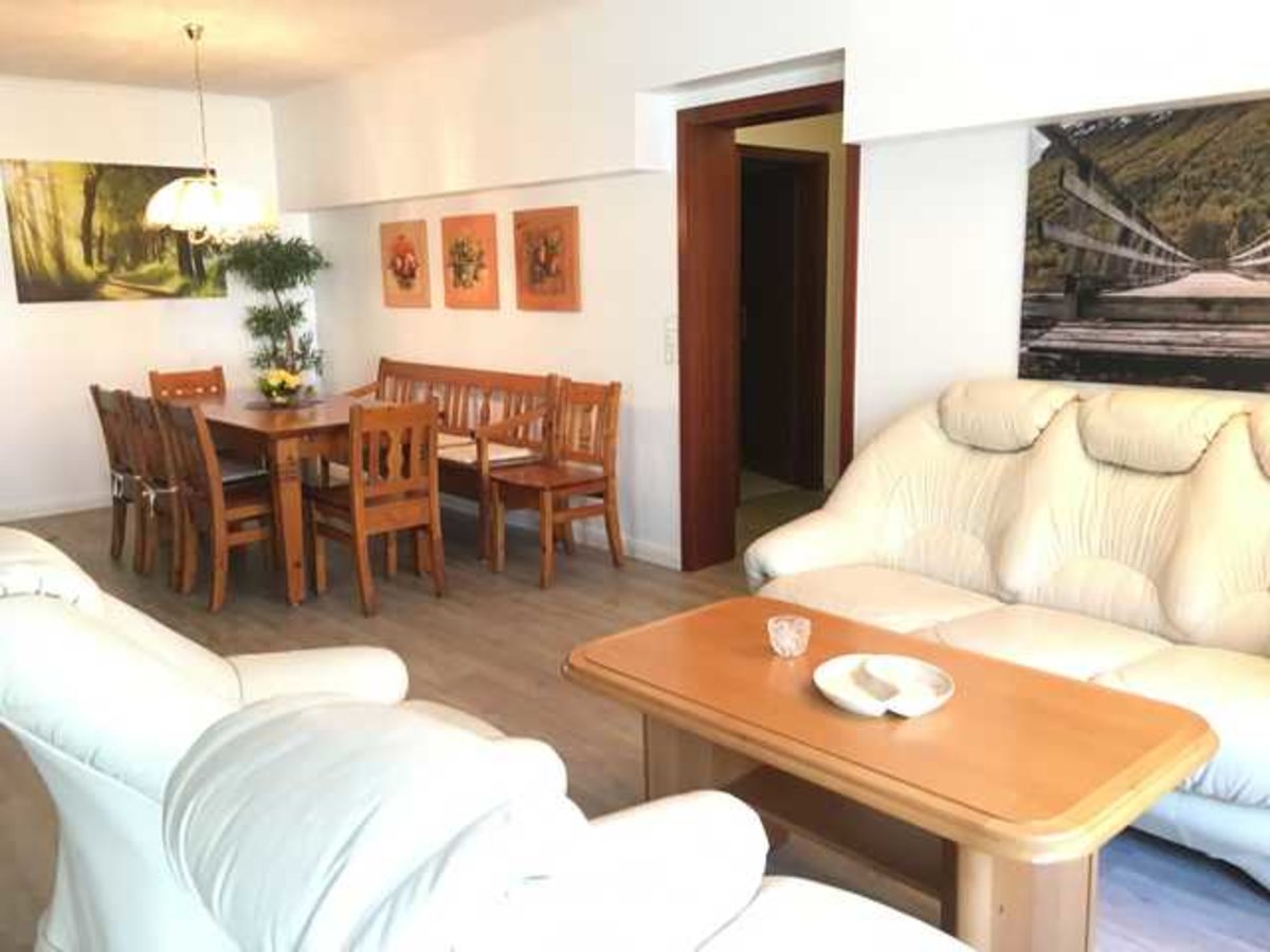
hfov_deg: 61.7
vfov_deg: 48.2
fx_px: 1064
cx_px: 635
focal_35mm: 29
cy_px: 476
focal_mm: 4.15
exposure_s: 1/25
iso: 200
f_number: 2.2
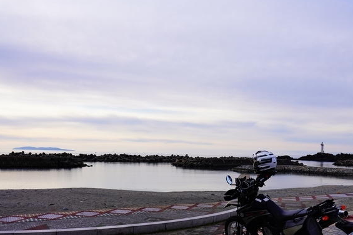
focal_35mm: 34
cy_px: 163
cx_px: 197
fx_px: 333
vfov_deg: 38.2
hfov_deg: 55.7
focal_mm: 24
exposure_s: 1/160
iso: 100
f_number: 8
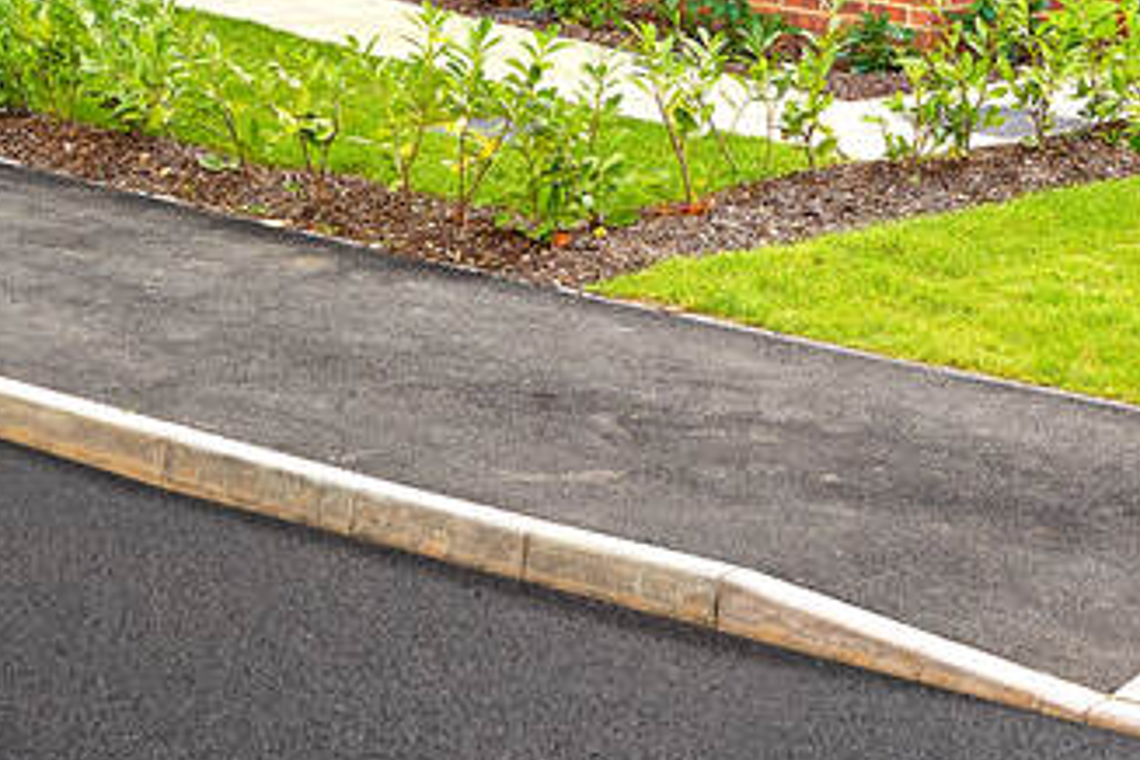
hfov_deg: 15.0
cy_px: -495
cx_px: -167
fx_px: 4211
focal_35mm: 133
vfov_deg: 9.9
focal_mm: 34
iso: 100
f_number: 10
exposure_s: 1/80
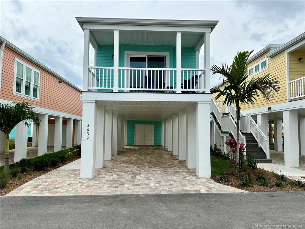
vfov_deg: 56.8
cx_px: 152
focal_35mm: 24
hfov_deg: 71.6
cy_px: 114
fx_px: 211
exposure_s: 1/5000
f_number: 1.78
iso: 80
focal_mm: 6.86
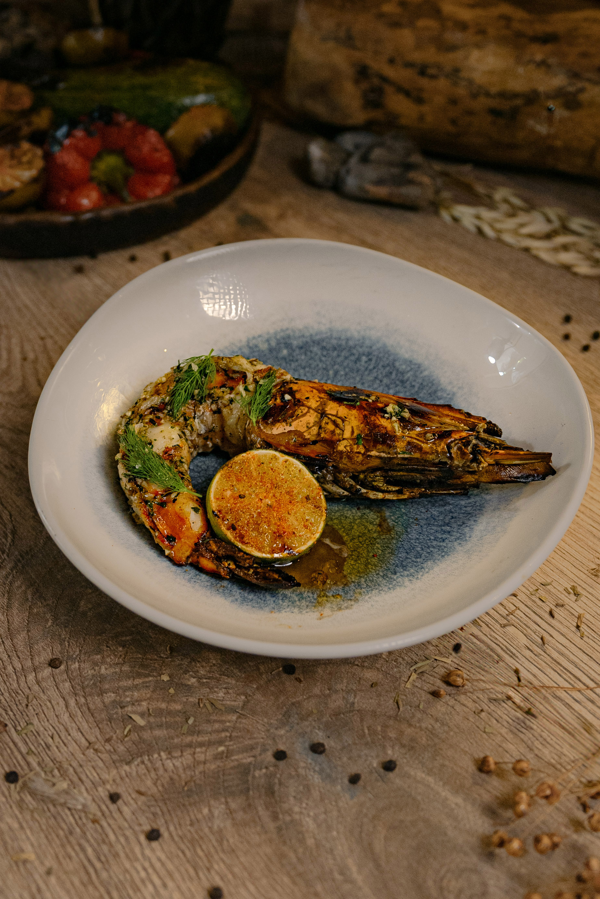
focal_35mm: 42
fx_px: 1049
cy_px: 450
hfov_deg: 31.9
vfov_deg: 46.4
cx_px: 300
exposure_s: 1/250
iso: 1000
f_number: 2.8
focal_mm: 28
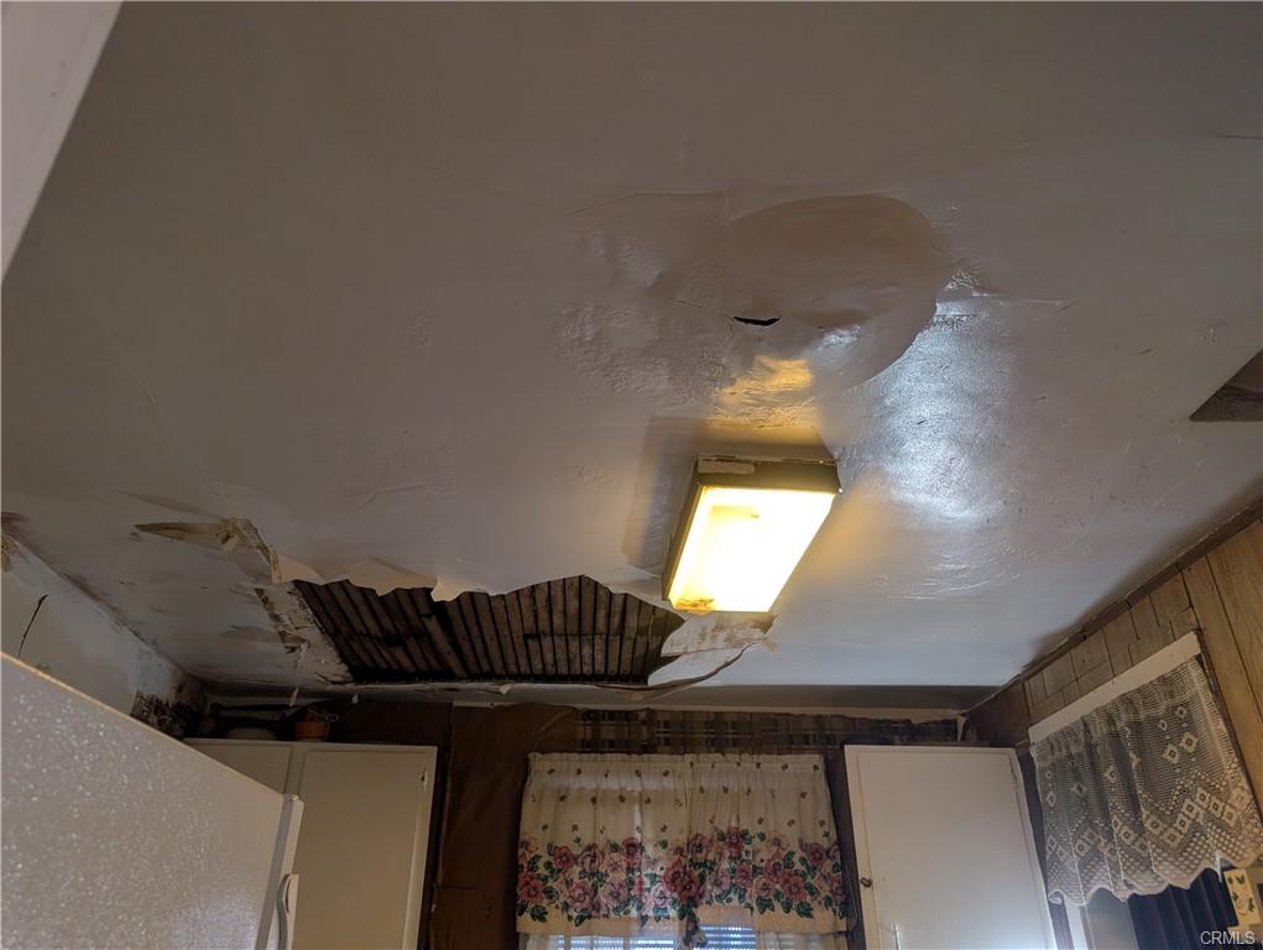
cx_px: 632
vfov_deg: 56.9
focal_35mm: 24
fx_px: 877
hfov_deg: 71.5
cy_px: 475
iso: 534
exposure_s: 1/120
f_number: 1.68
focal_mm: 6.9
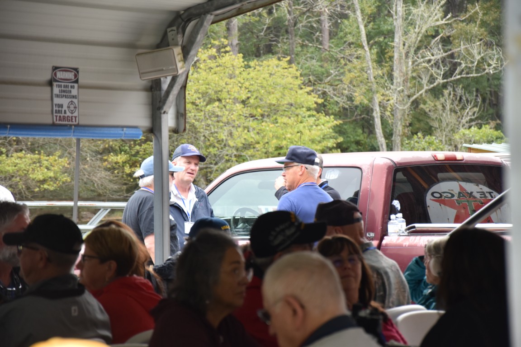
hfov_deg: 13.0
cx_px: 260
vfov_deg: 8.7
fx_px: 2279
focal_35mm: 158
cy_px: 174
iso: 400
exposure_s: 1/250
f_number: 5.6
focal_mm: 105
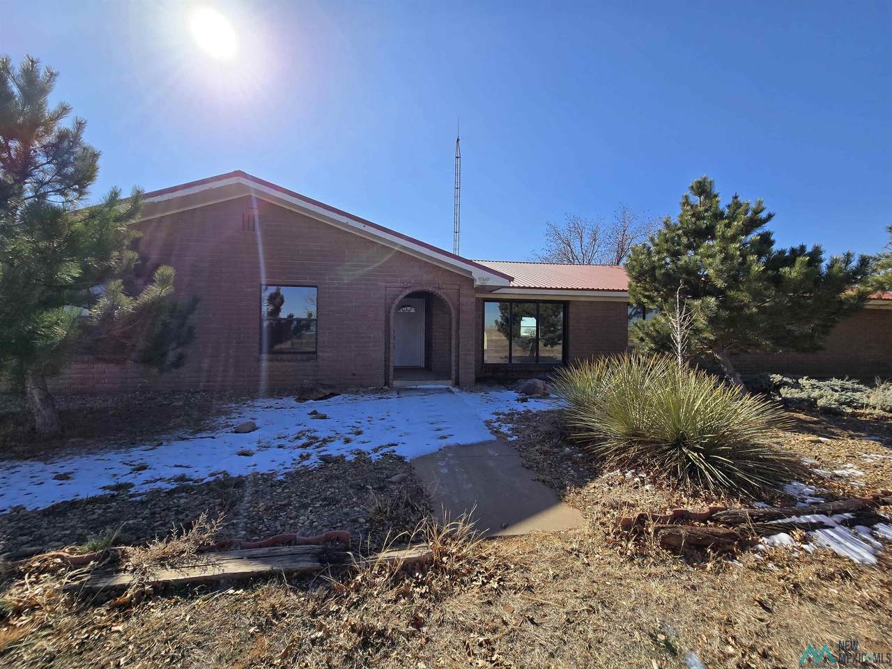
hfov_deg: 106.2
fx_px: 335
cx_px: 446
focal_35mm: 13
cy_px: 334
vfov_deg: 89.9
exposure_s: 1/2443
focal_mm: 2.2
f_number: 2.2
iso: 50
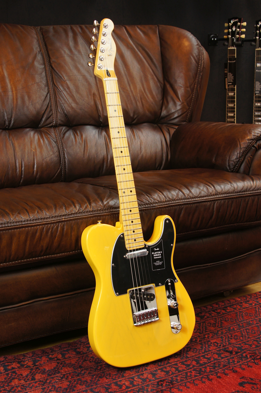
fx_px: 491
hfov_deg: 29.8
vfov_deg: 43.6
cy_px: 196
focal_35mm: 45
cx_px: 130
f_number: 8
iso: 400
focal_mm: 30
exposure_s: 1/13
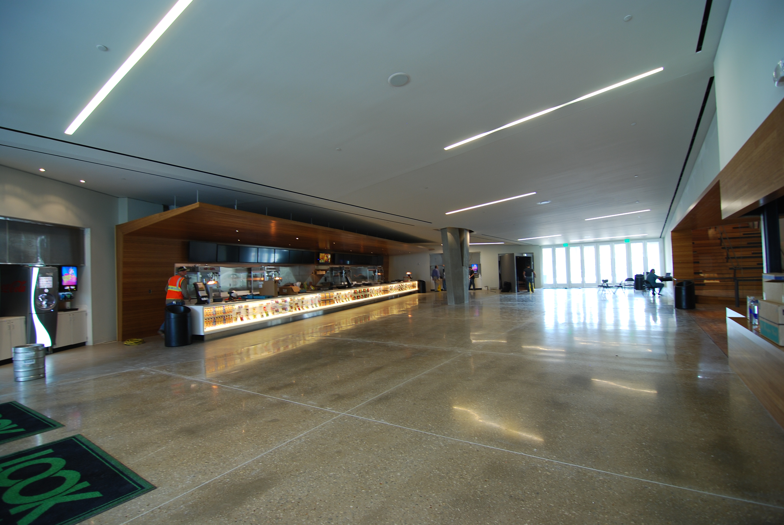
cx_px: 392
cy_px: 262
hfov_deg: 94.9
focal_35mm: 16
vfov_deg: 72.2
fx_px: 360
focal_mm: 11
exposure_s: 1/13
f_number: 2.8
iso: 100
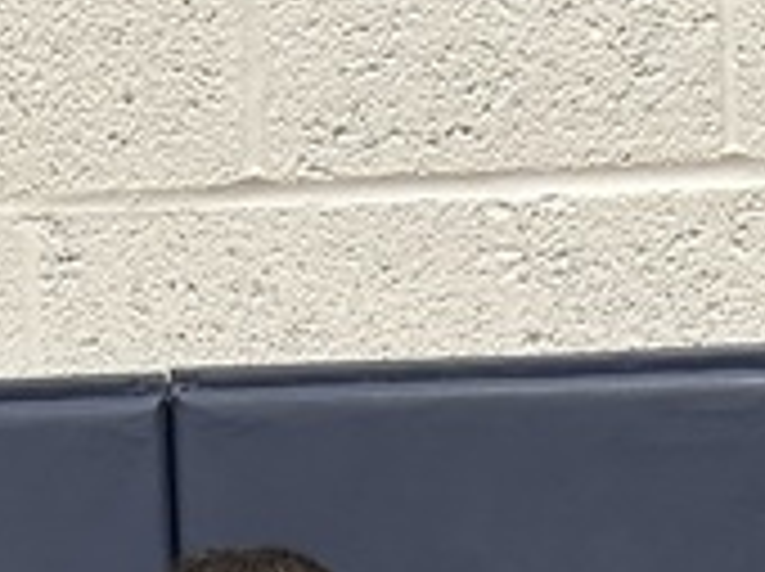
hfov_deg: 12.6
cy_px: 1518
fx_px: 3465
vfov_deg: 8.4
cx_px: 333
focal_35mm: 157
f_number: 1.5
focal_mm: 5.7
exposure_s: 1/60
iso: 125
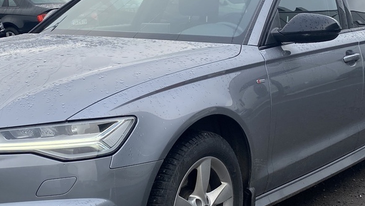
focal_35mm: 70
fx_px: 678
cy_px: 109
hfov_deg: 29.9
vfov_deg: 17.2
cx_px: 114
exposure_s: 1/510
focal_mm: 4.25
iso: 32
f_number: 1.8
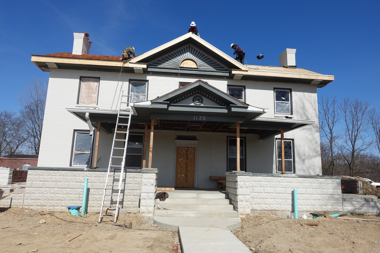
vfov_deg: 53.1
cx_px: 190
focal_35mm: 24
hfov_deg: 73.7
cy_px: 126
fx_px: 253
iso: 125
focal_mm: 9.4
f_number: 5.6
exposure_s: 1/100
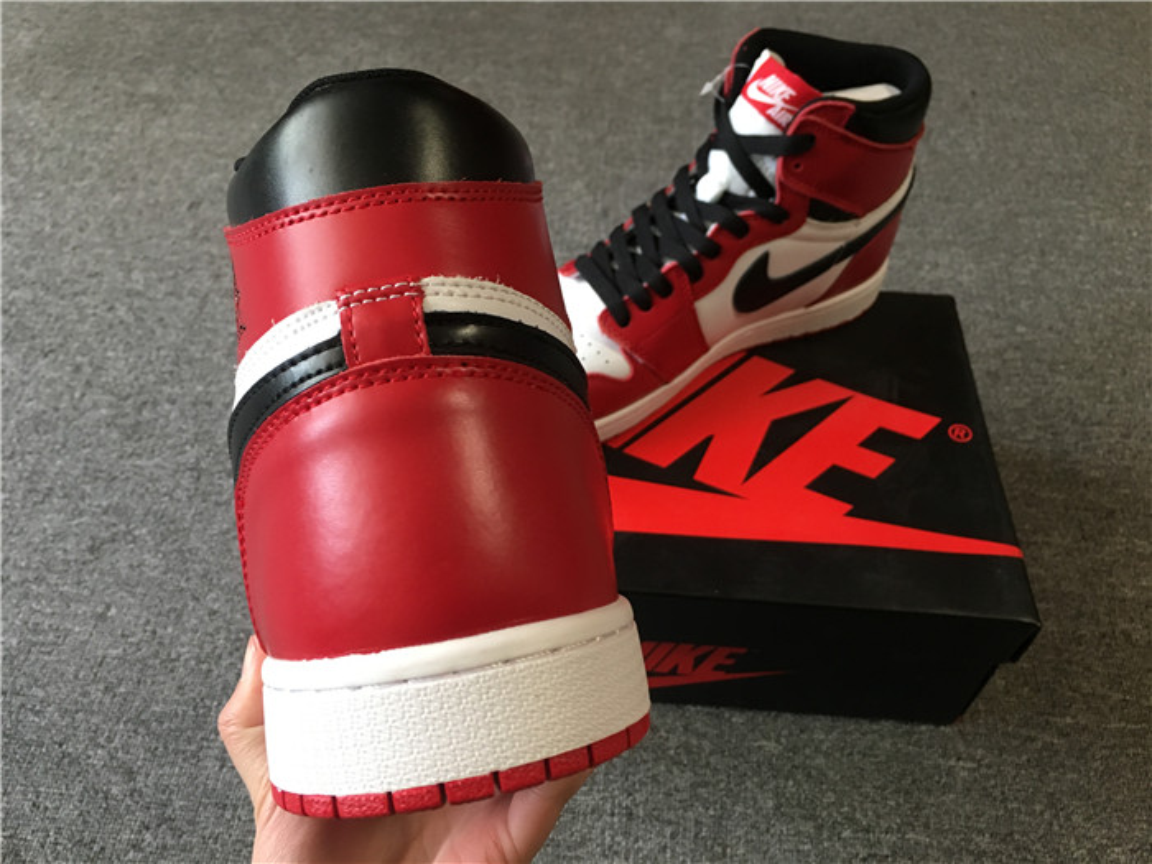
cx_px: 576
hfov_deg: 61.7
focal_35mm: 29
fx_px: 965
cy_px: 432
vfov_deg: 48.2
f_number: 2.2
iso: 160
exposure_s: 1/33
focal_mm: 4.15
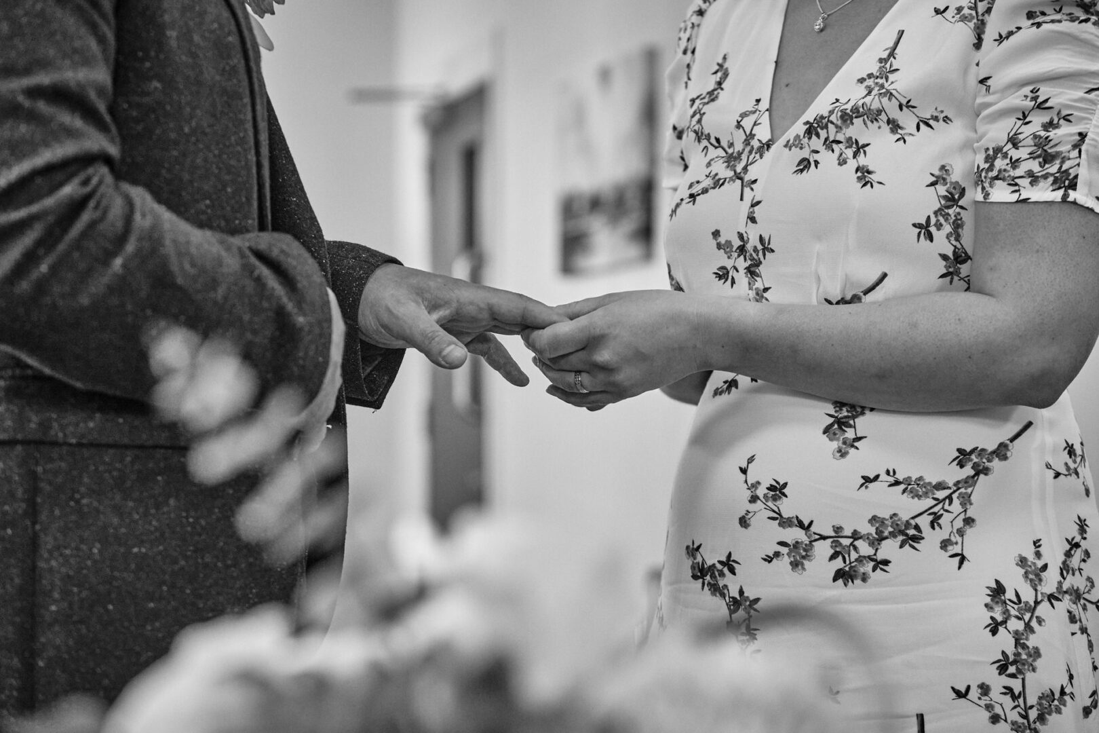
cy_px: 366
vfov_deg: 16.1
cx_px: 550
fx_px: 2595
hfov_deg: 23.9
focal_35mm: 85
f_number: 4.5
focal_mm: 85
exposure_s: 1/200
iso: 1250
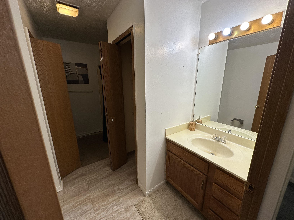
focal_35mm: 14
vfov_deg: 85.7
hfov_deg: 102.1
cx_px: 147
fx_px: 119
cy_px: 110
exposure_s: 1/120
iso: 80
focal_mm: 2.22
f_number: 2.2
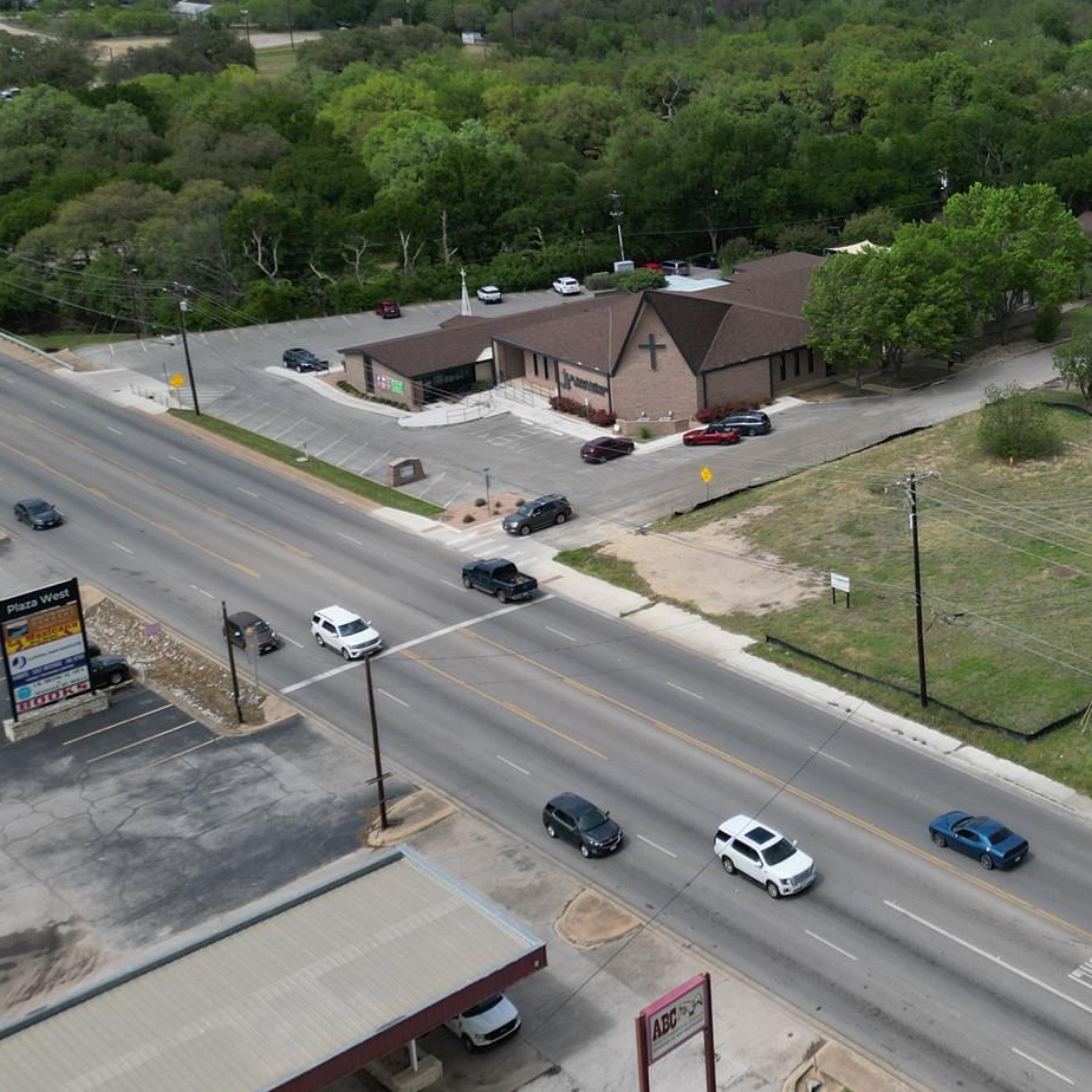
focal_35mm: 47
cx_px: 1053
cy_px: 351
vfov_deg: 35.7
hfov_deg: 33.4
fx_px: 1677
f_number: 1.7
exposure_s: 1/3200
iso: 120
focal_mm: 6.72
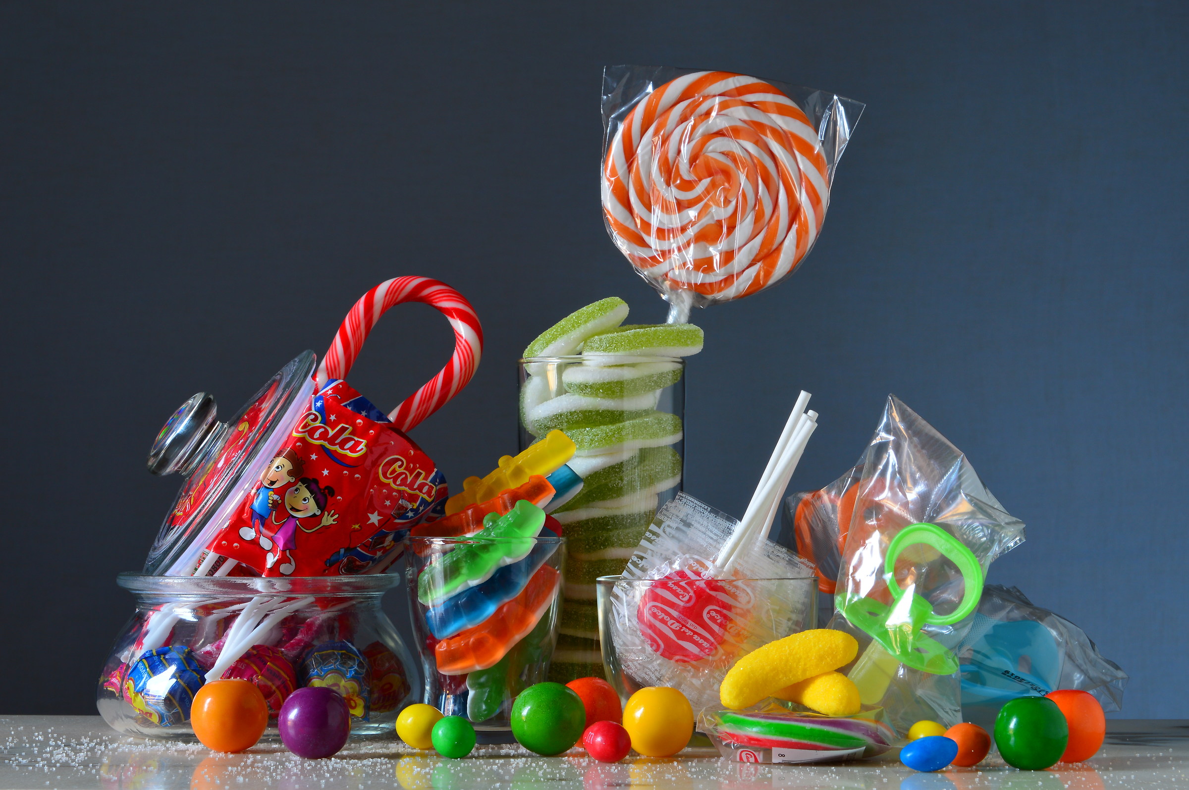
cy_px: 395
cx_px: 594
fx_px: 2722
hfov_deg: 24.6
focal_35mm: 82
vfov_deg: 16.5
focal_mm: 55
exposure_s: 4
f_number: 18
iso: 100
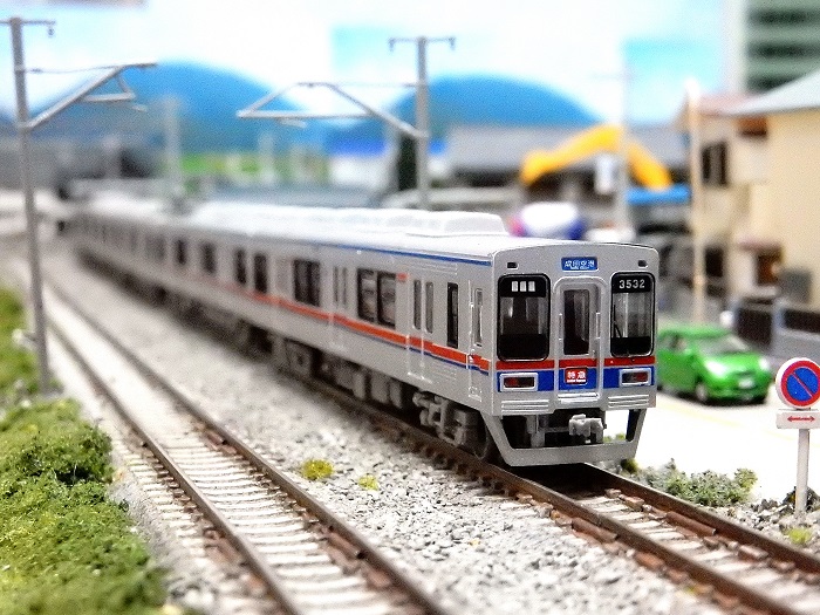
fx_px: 1421
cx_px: 410
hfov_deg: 32.2
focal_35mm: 60
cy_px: 308
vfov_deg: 24.4
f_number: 4.5
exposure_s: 1/60
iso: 3200
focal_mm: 10.7
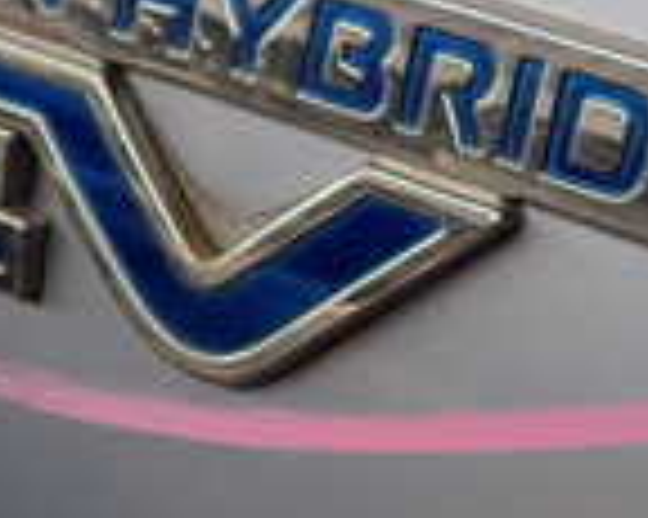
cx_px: 603
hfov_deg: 15.6
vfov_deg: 12.5
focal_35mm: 122
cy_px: 68
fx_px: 2338
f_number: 2.3
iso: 100
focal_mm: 5.4
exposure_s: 1/200
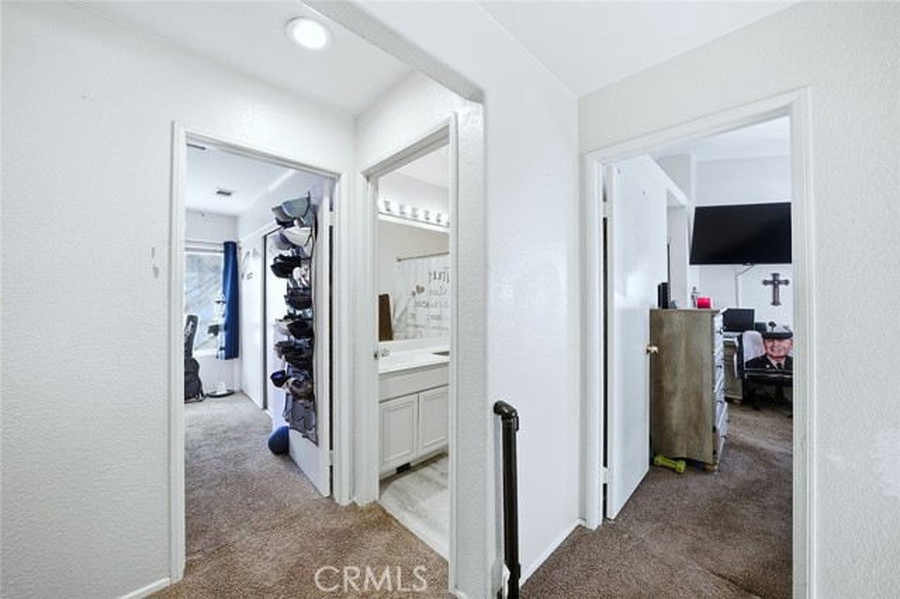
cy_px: 300
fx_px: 300
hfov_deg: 112.6
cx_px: 450
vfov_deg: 89.9
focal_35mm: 12
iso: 1000
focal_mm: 12
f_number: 4
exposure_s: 1/800
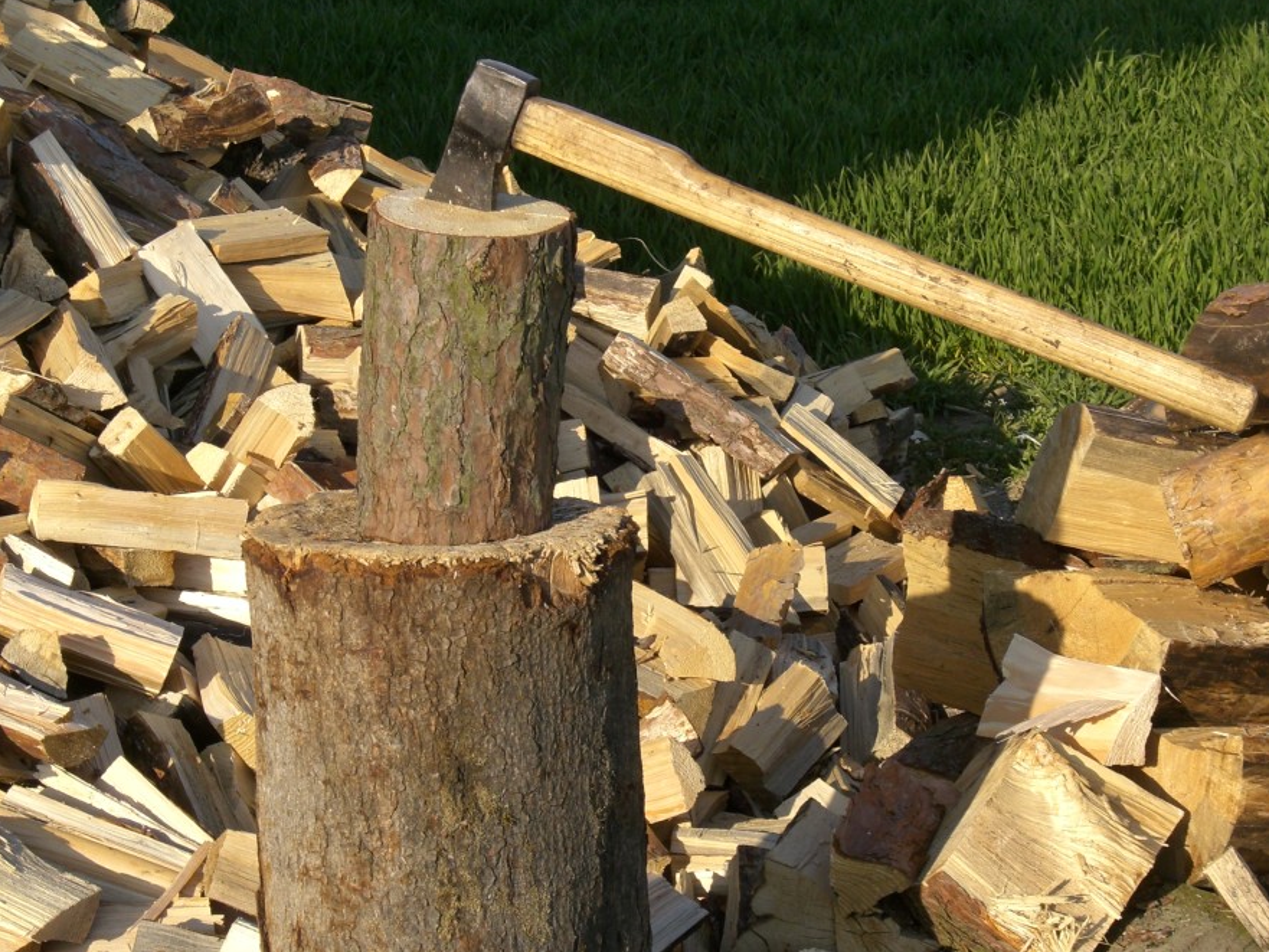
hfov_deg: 21.1
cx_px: 667
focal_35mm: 93
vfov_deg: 15.9
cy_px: 539
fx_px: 3410
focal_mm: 13.23
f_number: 6.3
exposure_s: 1/200
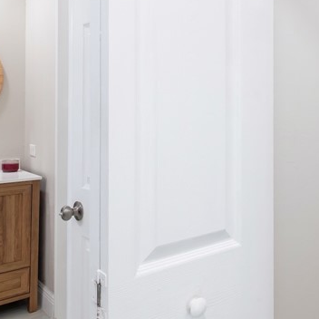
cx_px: 265
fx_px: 375
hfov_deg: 43.4
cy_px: 117
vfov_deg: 45.6
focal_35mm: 36
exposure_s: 1/8
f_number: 7.1
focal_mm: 7
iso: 200
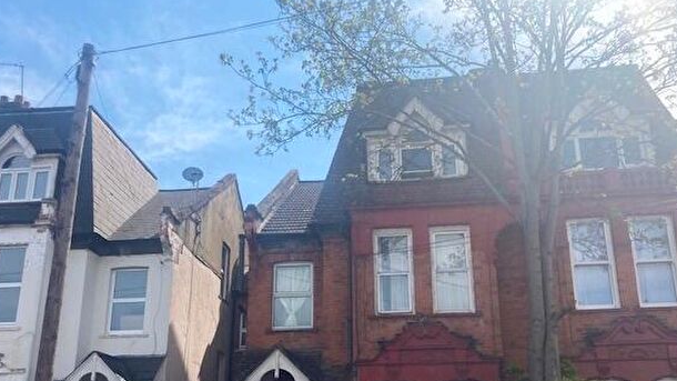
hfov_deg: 56.6
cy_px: 280
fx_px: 628
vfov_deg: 33.1
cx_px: 336
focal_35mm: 35
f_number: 1.8
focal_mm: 3.99
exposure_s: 1/1567
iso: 20
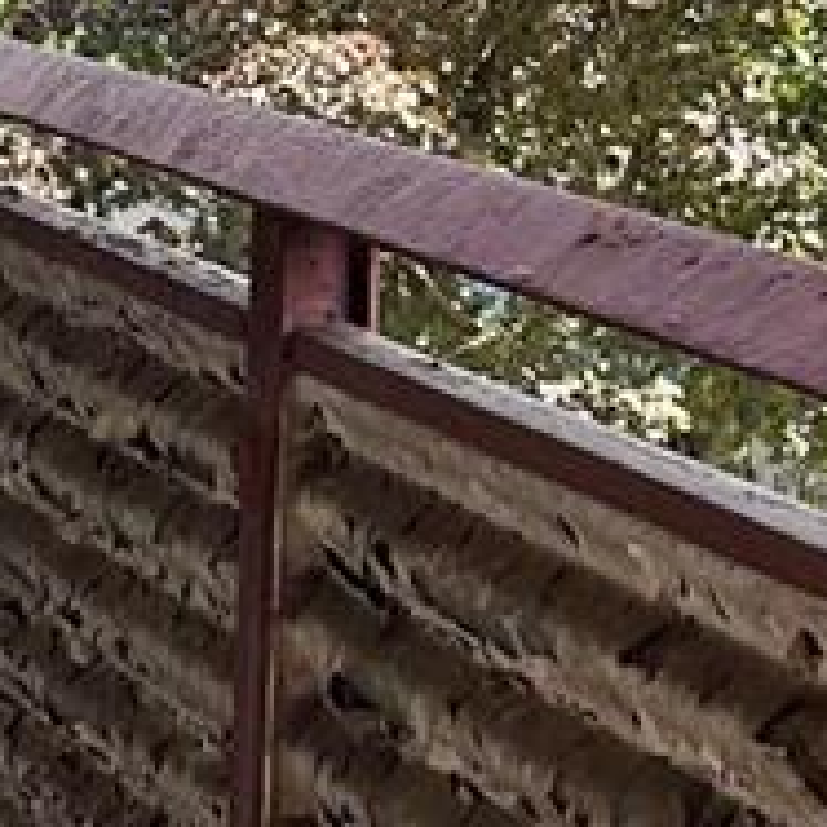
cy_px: 296
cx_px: -681
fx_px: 4703
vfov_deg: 10.0
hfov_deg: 9.5
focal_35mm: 174
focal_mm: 6.86
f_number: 1.78
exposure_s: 1/555
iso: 80
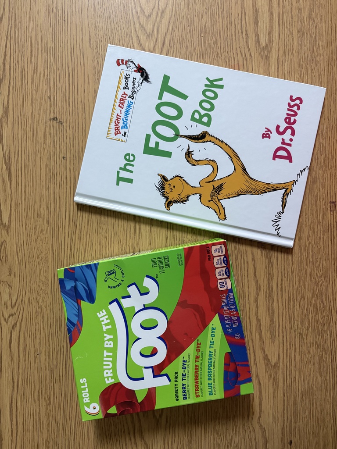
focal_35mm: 26
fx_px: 337
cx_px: 168
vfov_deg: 67.3
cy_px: 224
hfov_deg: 53.1
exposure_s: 1/40
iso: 400
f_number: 1.6
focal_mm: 5.96
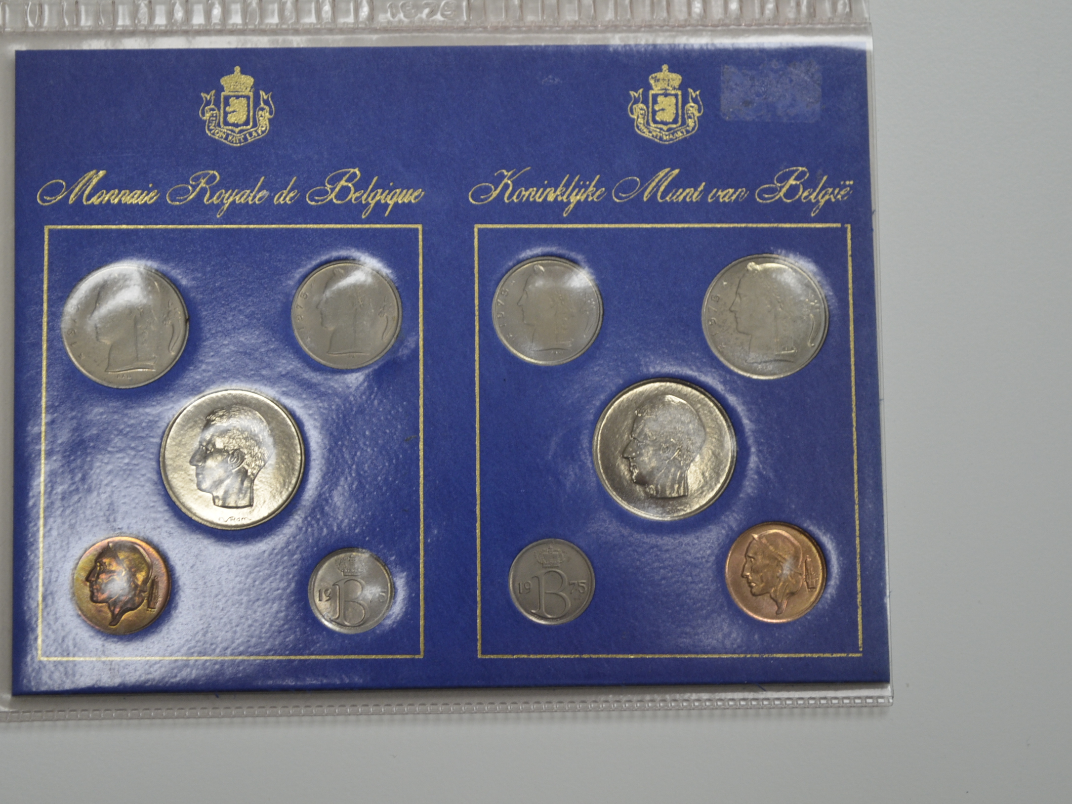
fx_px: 2632
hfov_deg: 23.0
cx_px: 465
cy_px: 403
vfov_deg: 17.4
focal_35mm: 85
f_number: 5.6
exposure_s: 1/60
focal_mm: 52
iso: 450
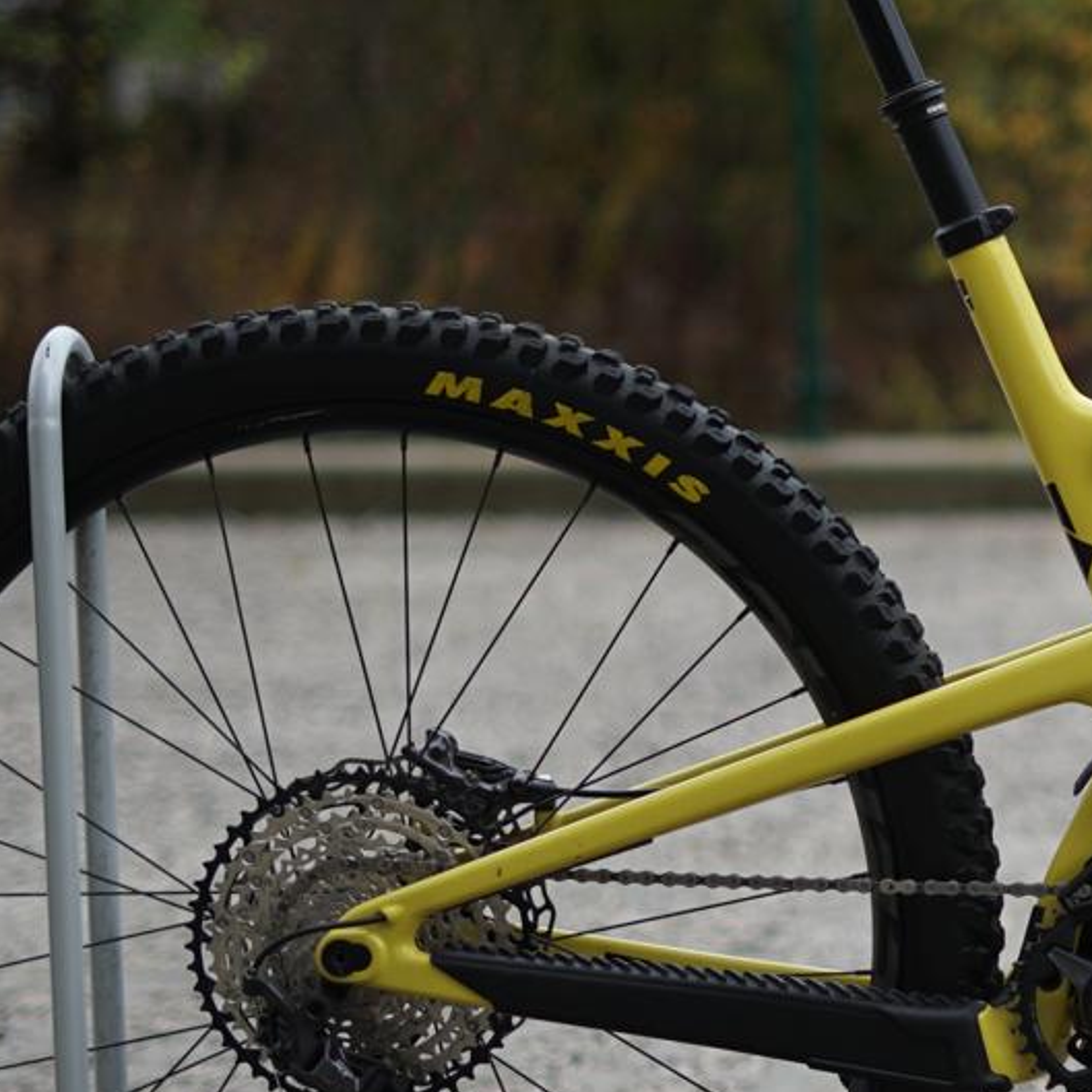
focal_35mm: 159
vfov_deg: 11.0
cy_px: 400
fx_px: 5675
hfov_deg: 10.7
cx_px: 1466
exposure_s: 1/800
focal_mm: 50
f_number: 1.8
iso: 125
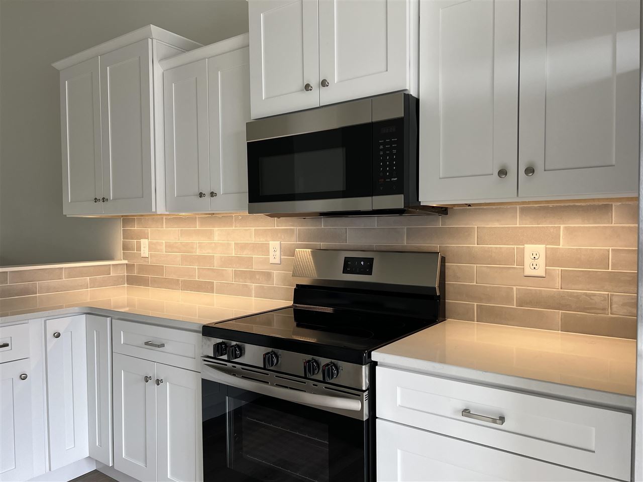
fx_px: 483
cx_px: 322
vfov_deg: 53.1
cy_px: 241
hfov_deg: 67.3
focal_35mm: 26
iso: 125
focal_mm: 5.7
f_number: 1.5
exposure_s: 1/121
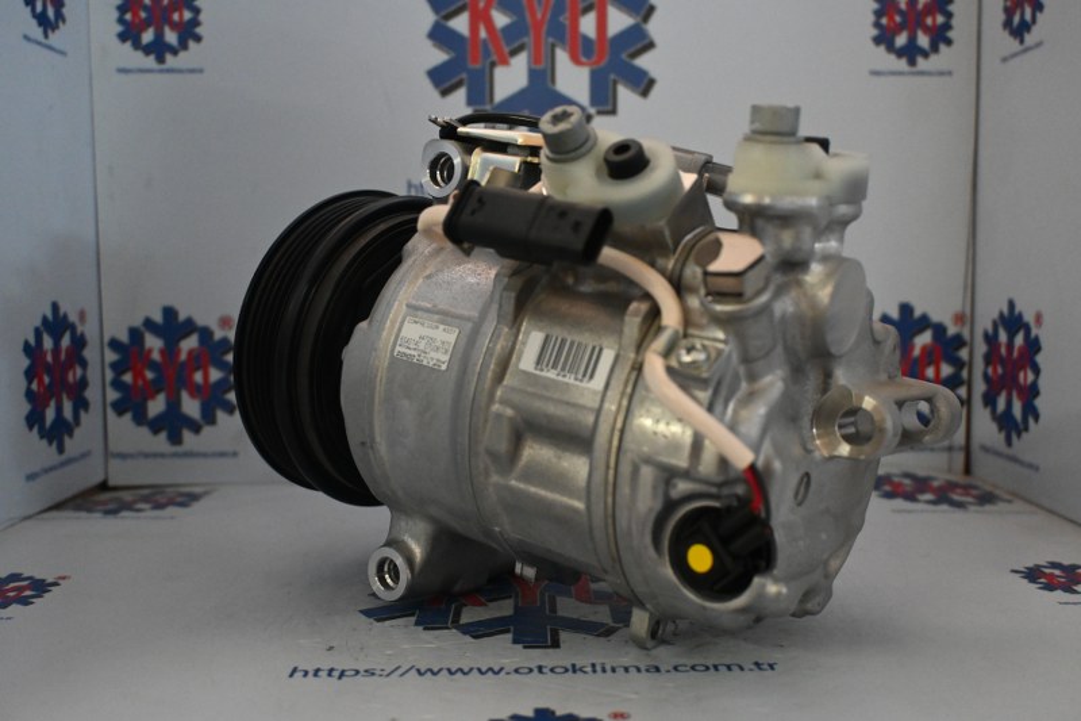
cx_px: 540
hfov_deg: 55.1
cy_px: 360
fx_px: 1036
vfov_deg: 38.3
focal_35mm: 34
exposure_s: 1/60
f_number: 4.2
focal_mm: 23
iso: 3200
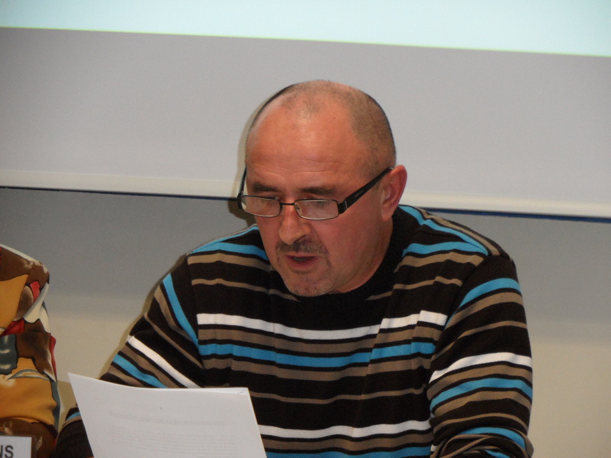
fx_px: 3177
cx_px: 306
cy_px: 229
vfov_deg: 8.2
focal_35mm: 180
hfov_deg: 11.0
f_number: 4.4
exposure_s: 1/60
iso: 400
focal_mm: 29.7
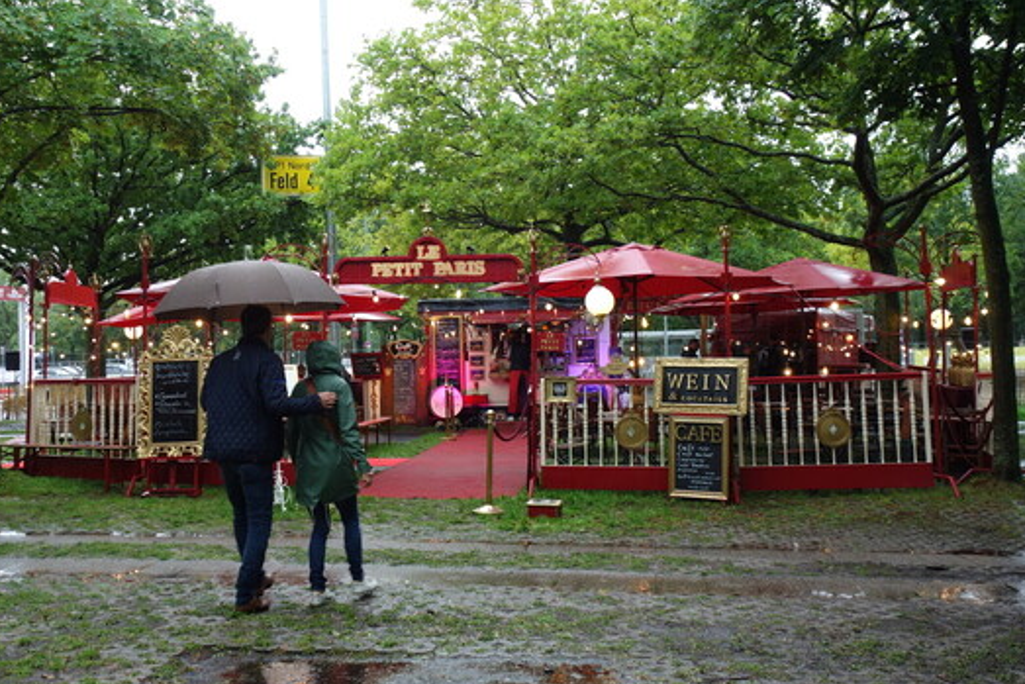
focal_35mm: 39
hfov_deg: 49.5
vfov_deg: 34.2
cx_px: 468
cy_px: 314
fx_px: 1111
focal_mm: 12.78
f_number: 3.5
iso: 125
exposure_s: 1/100
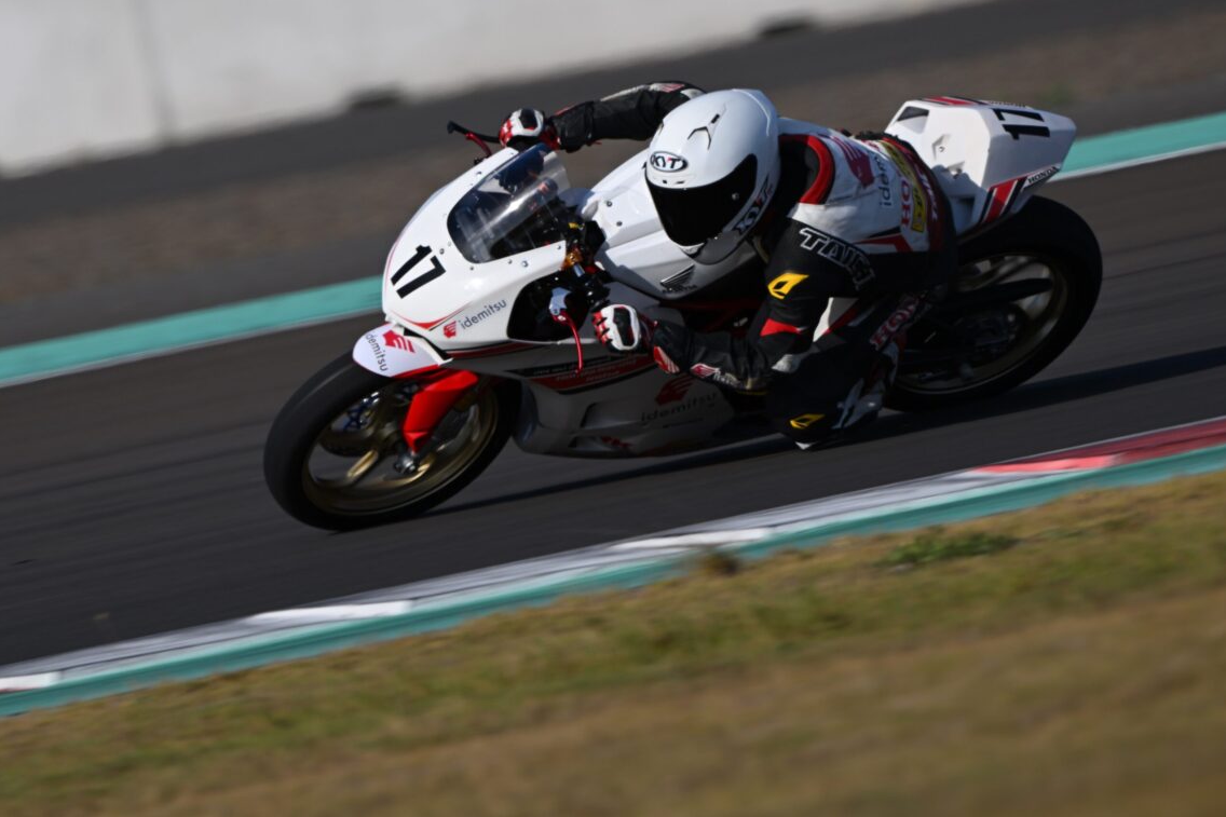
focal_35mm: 903
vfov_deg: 1.5
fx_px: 30746
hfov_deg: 2.3
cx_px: 613
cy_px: 408
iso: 64
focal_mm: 600
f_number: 5.6
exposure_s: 1/800
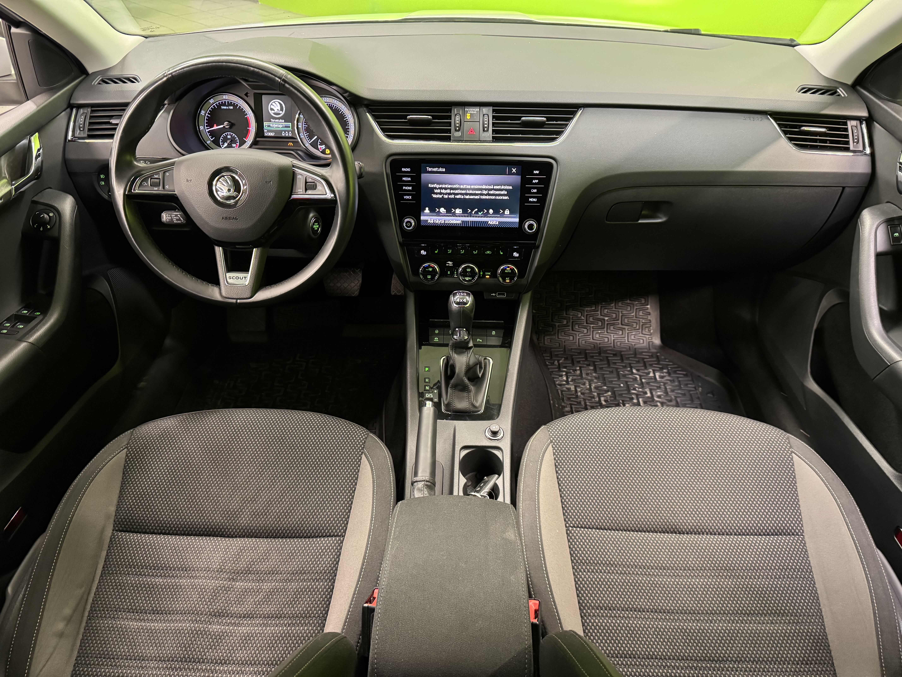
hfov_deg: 71.6
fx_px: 625
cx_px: 451
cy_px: 338
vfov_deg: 56.8
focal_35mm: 24
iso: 800
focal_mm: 6.76
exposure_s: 1/33
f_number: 1.78
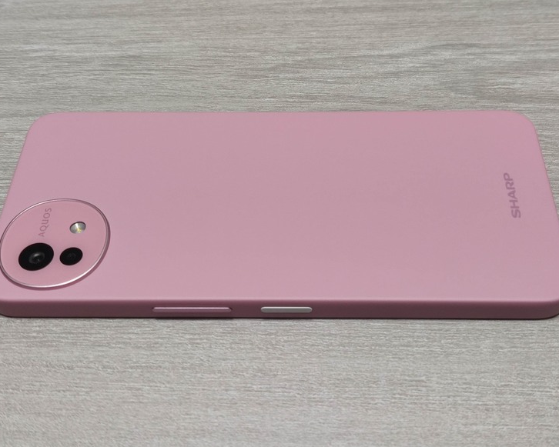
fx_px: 711
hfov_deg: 42.9
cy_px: 224
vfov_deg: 34.9
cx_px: 278
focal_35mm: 43
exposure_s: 1/120
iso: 1160
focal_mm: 4.75
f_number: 1.75
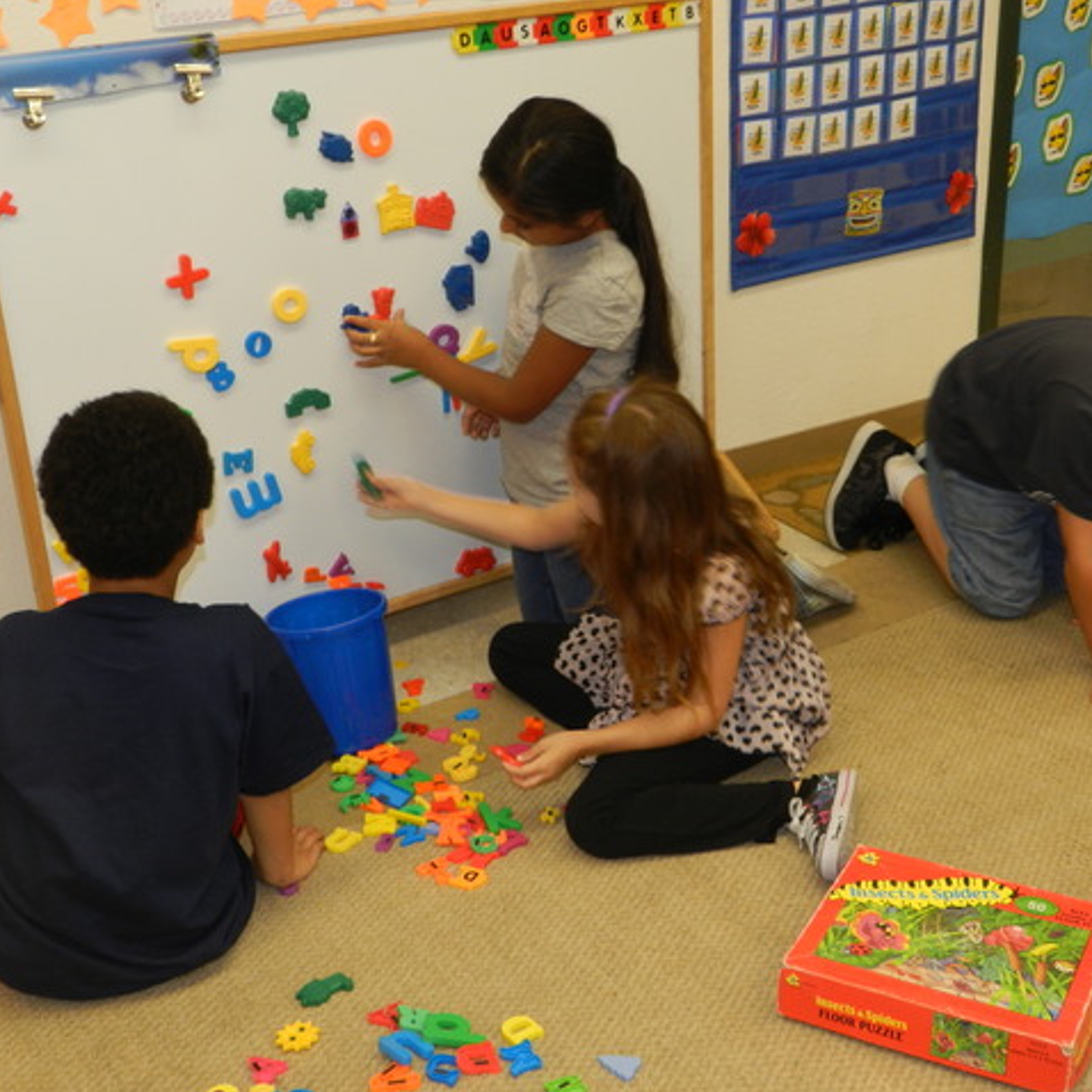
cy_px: 546
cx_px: 580
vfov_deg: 37.6
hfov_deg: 37.5
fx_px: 1606
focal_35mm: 45
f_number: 4
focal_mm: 6.7
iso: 200
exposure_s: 1/30
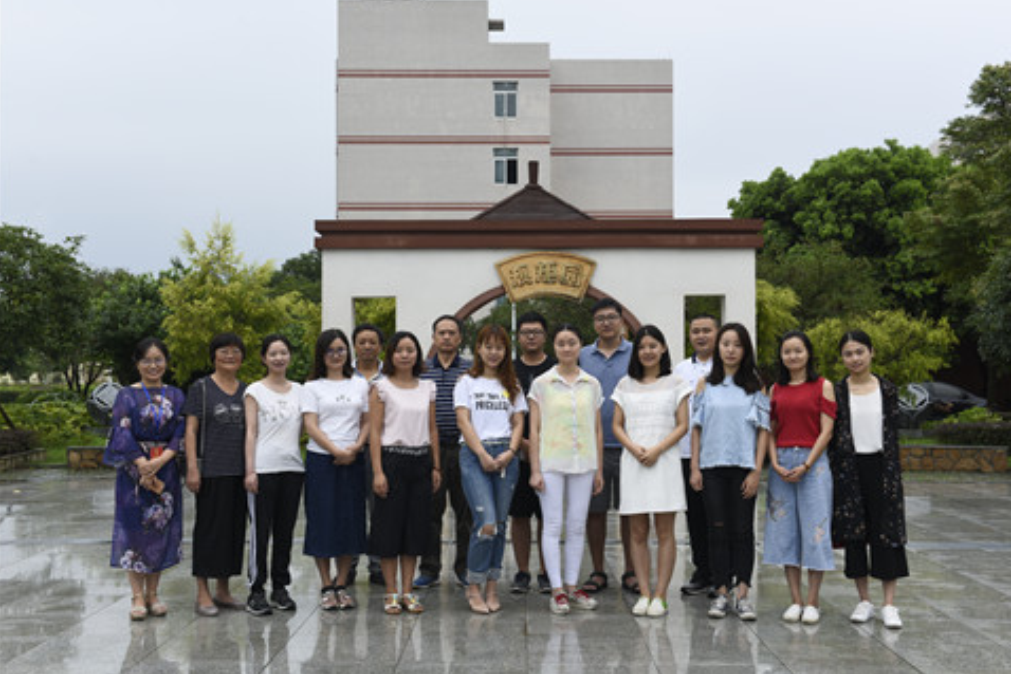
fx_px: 1292
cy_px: 329
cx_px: 525
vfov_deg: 29.3
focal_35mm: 46
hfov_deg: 42.7
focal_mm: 44
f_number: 8
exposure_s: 1/125
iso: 200
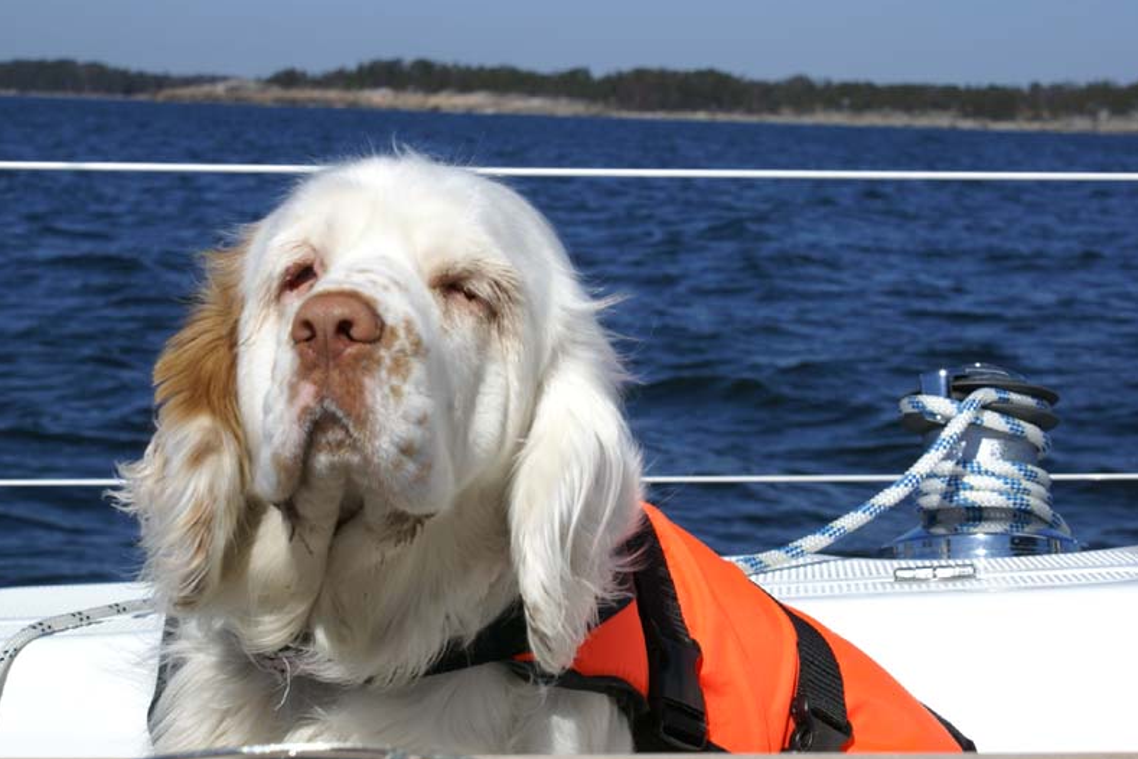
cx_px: 570
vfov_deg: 17.9
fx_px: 2402
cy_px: 377
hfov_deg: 26.7
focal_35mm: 76
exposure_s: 1/250
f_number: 10
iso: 100
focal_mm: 50
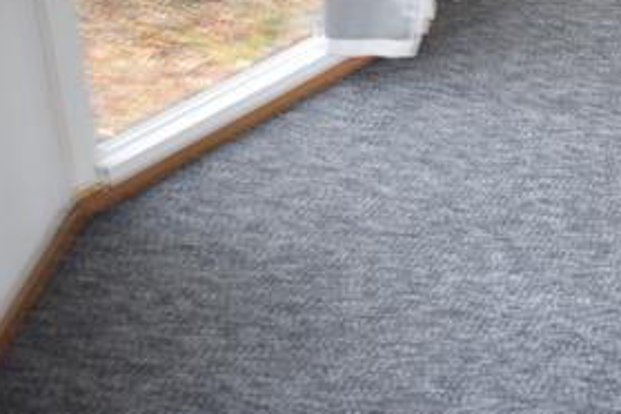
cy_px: -324
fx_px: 949
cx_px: 913
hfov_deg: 26.8
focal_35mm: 55
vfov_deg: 19.0
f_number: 4
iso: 200
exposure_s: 1/6
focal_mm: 10
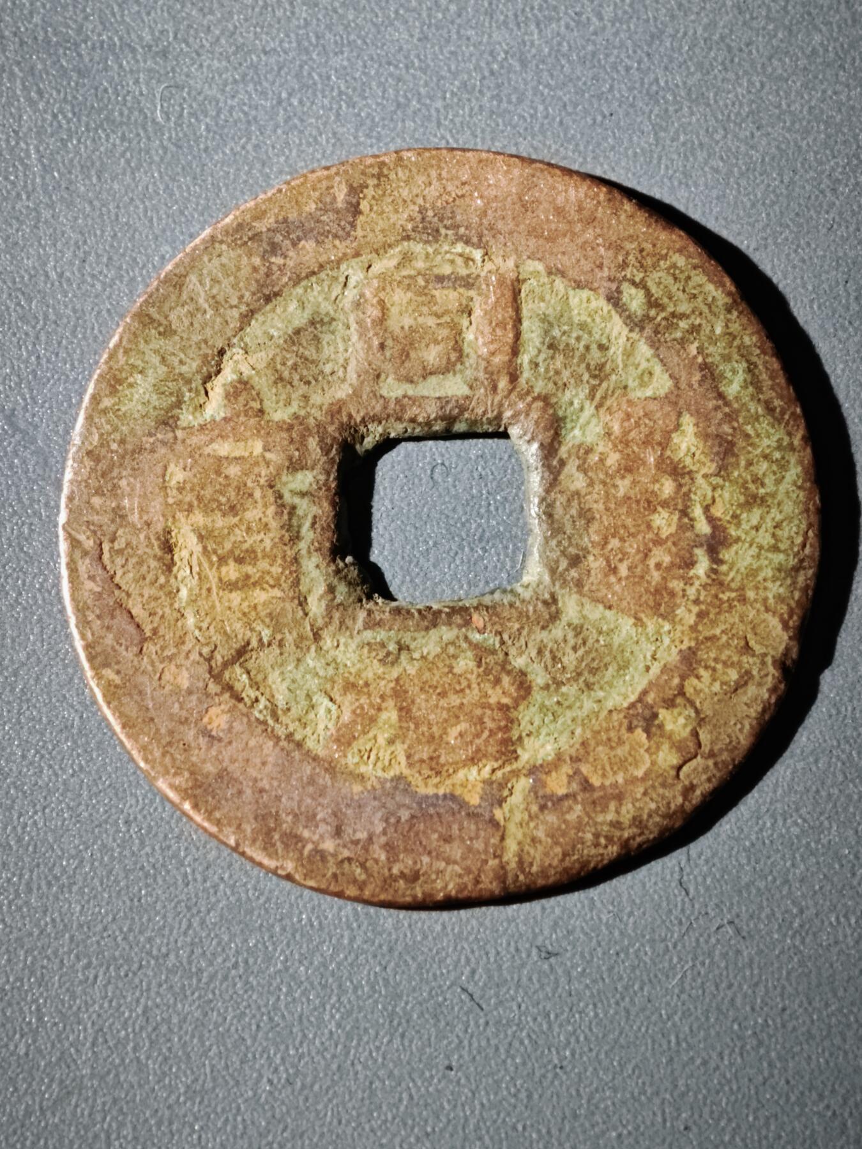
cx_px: 431
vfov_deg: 17.9
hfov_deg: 13.5
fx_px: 3652
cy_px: 574
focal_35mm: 110
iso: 400
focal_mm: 9
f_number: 2
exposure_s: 1/100
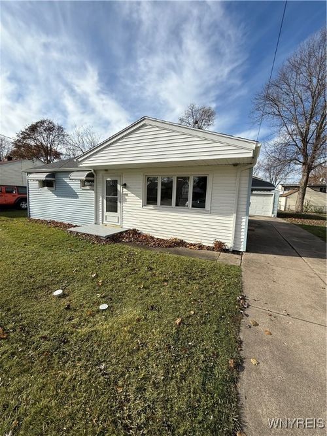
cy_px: 218
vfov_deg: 102.1
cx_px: 164
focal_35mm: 14
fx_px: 176
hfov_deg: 85.7
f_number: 2.2
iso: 50
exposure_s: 1/2165
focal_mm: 2.22
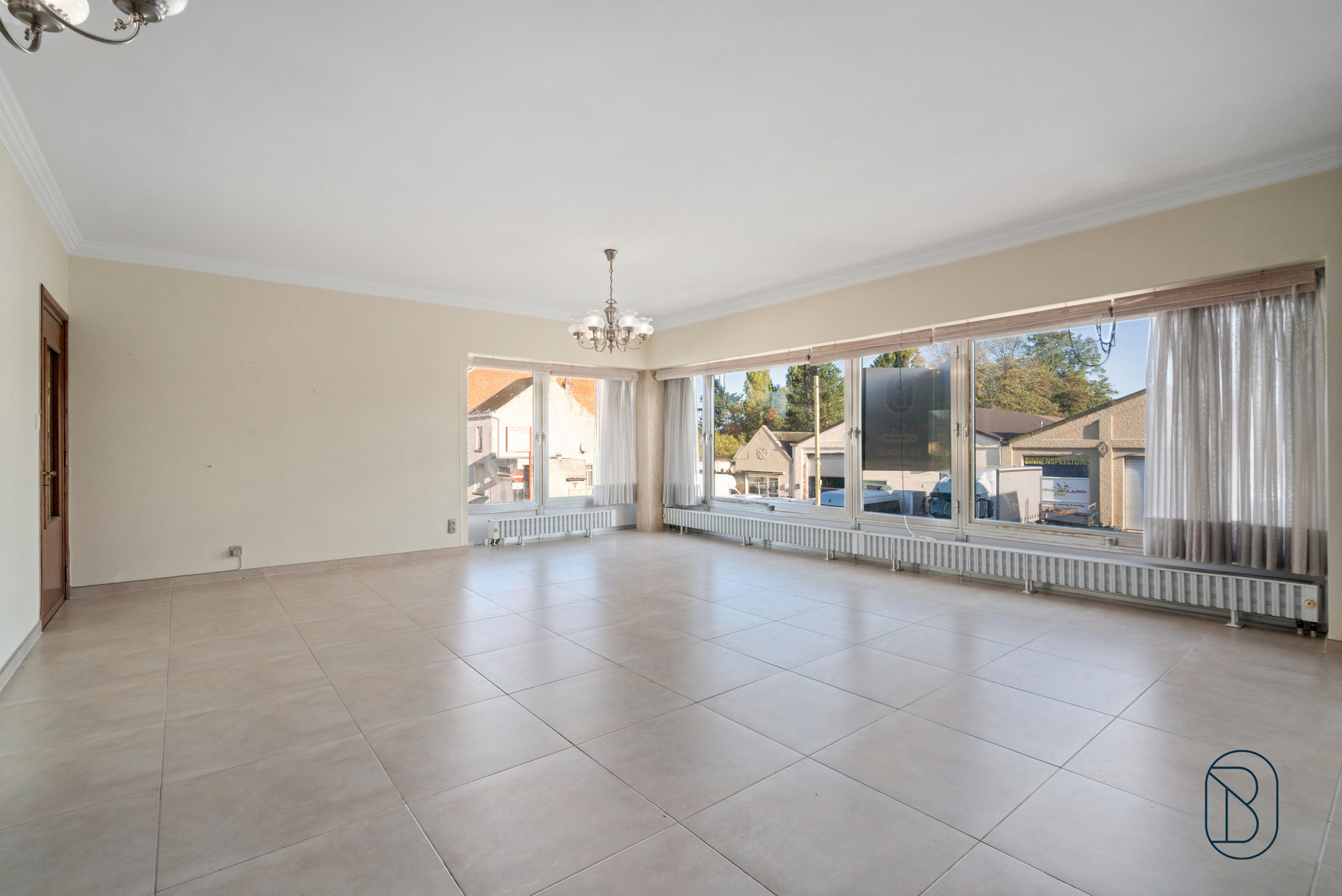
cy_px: 448
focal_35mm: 16
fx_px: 597
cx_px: 671
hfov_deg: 96.7
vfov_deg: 73.8
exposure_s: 1/10
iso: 250
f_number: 11
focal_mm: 16
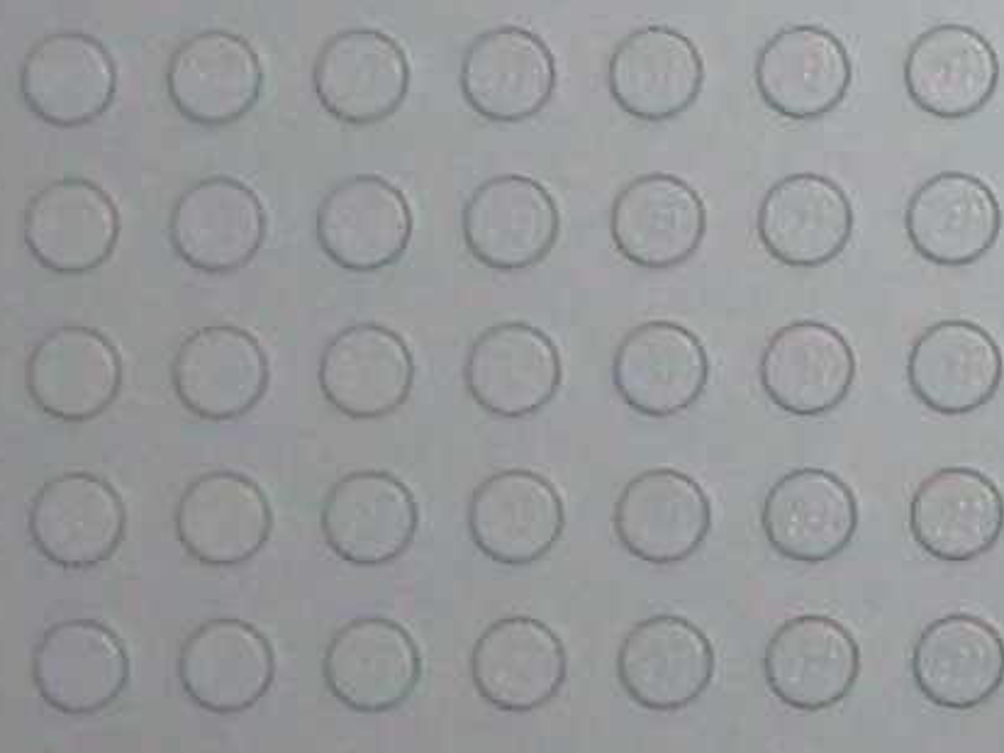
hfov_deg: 5.2
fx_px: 10905
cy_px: 658
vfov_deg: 4.0
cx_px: 1740
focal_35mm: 376
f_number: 3.3
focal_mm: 9
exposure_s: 1/60
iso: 200
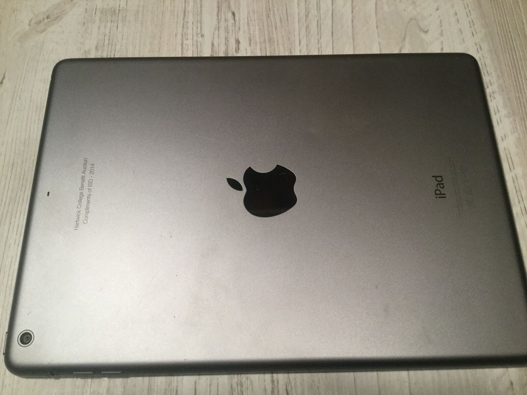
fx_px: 472
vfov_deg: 45.4
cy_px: 198
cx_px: 264
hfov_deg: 58.4
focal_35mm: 31
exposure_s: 1/33
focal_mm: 3.3
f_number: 2.4
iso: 64
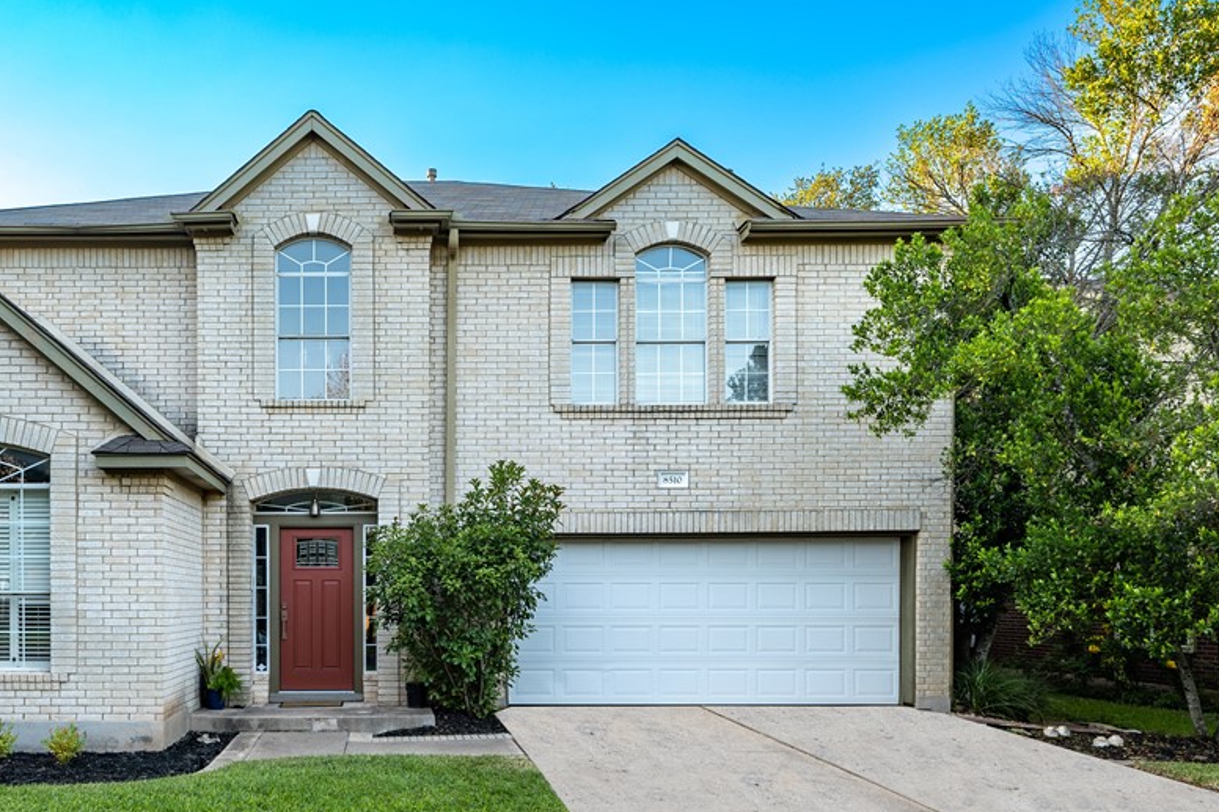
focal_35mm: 28
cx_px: 399
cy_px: 432
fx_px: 948
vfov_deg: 46.4
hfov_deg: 63.7
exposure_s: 1/30
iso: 100
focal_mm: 20
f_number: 8
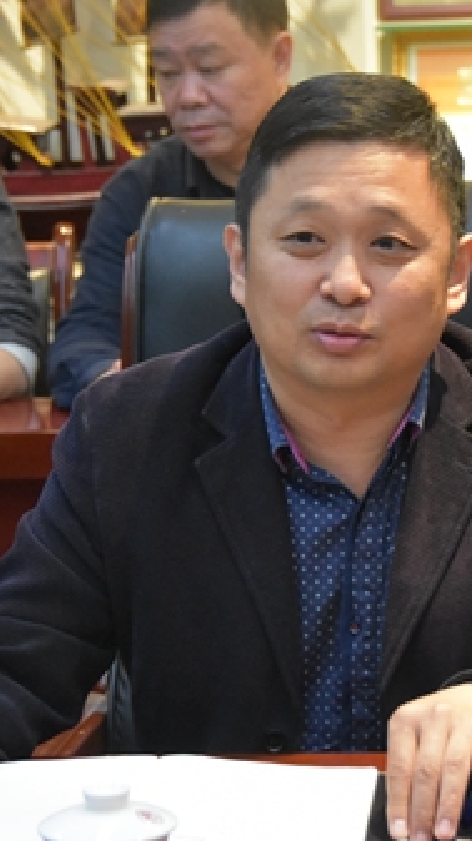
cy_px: 414
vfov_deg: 14.0
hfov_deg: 7.9
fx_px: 3433
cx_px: 295
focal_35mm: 154
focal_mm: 55
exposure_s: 1/60
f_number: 4.8
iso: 5000
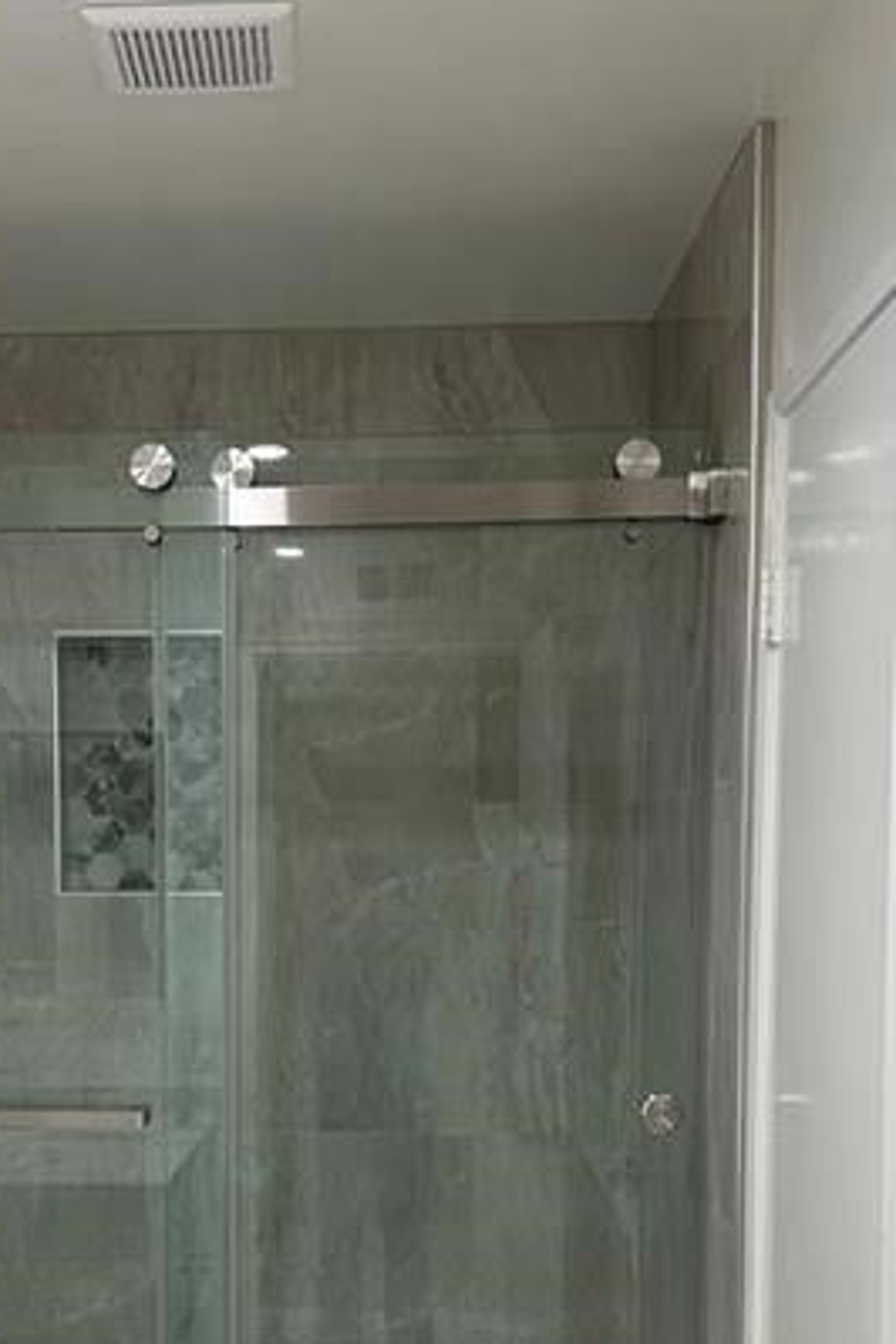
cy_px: 984
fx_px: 1792
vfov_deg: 40.1
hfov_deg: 27.8
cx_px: 276
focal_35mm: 48
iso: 160
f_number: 1.78
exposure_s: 1/120
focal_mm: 6.86
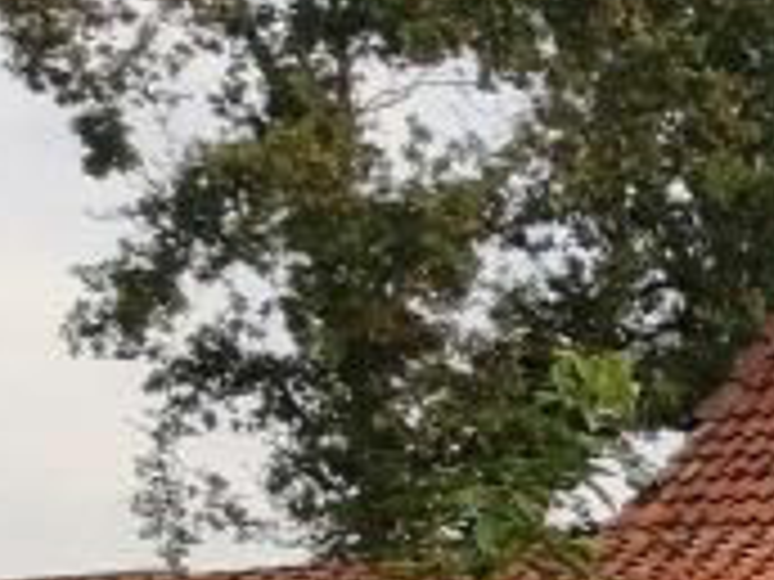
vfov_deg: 9.3
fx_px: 3466
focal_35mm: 155
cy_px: 935
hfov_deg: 10.2
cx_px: 2133
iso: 50
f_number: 1.8
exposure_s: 1/357
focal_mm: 3.96
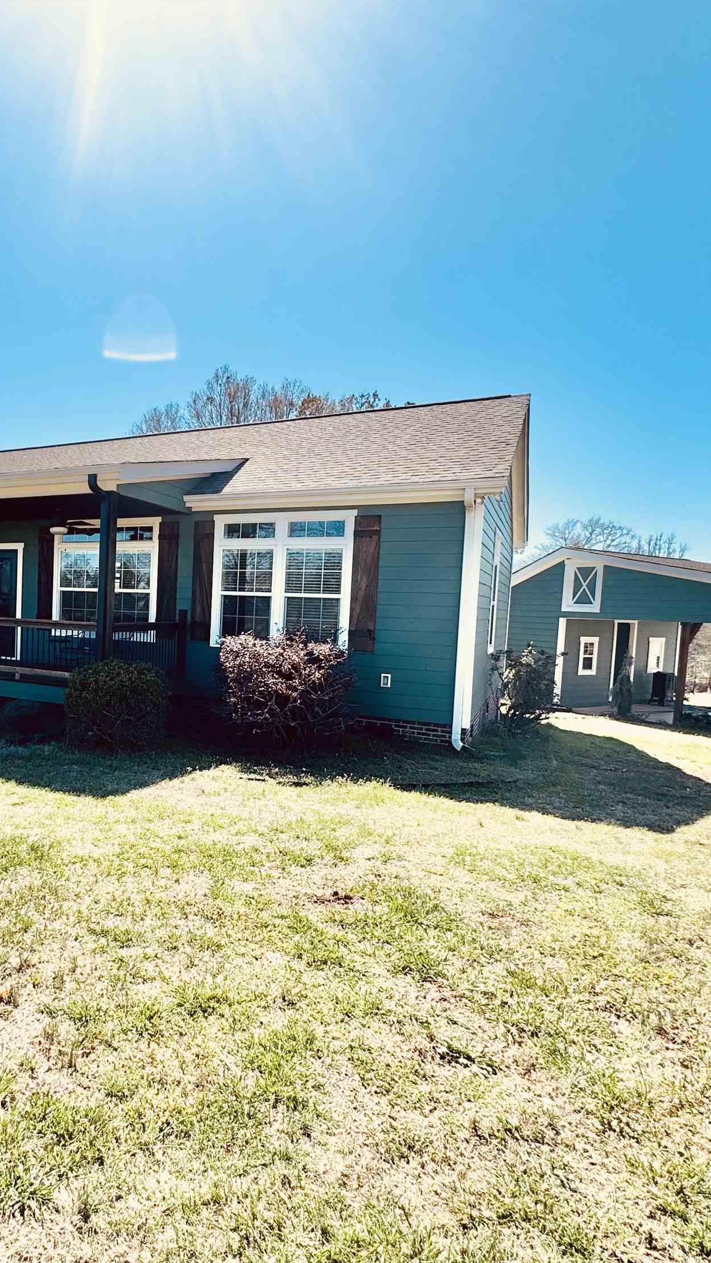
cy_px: 649
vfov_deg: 83.8
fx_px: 704
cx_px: 133
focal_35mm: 21
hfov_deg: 50.1
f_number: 2.2
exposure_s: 1/1236
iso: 50
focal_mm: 2.22
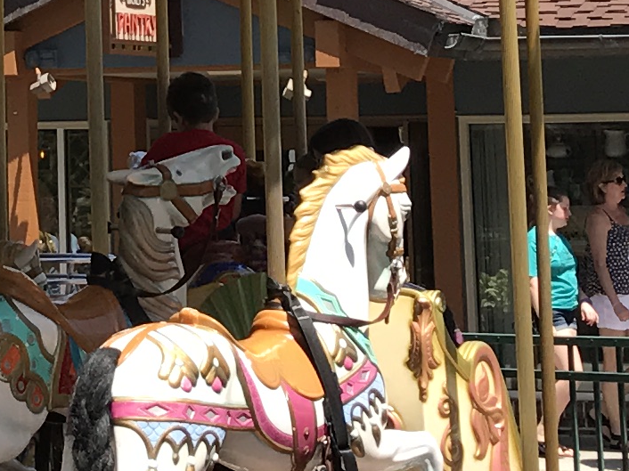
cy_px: -232
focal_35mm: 160
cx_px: -94
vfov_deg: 9.0
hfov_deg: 12.1
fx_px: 2906
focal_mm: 3.99
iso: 20
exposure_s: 1/1350
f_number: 1.8
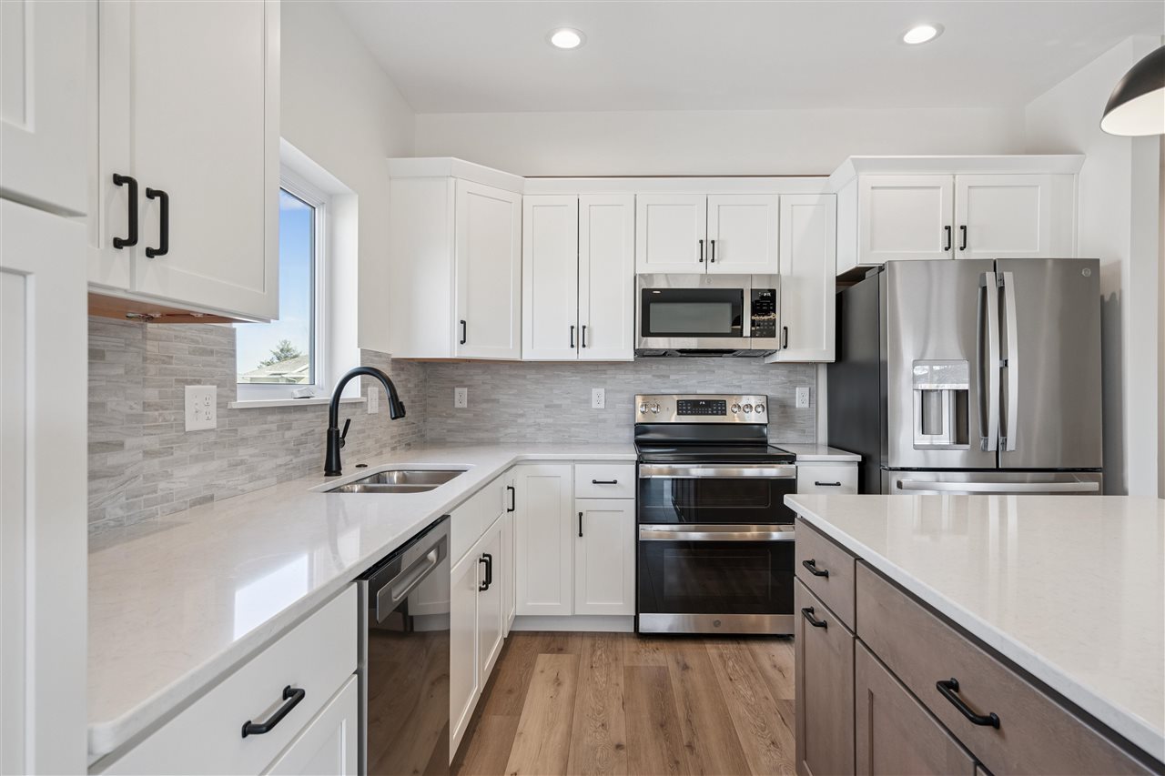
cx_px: 582
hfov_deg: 86.9
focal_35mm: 19
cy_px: 388
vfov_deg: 64.5
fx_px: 615
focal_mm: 19
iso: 400
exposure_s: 1/50
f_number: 8
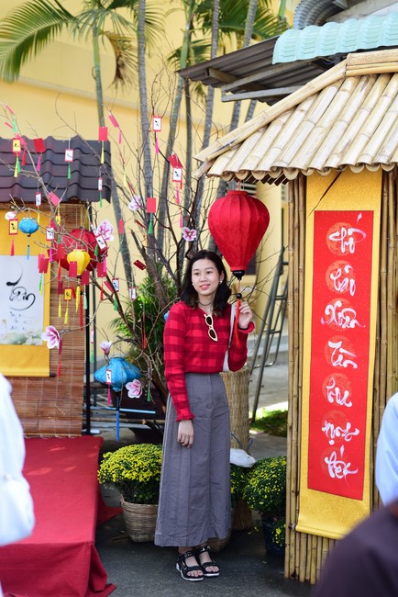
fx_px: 828
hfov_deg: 27.0
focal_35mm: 50
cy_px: 298
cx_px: 199
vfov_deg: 39.6
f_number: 2.8
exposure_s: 1/125
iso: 100
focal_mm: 50
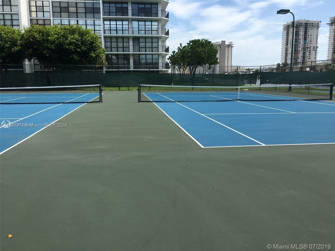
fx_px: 281
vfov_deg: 48.2
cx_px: 168
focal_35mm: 29
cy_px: 126
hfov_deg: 61.7
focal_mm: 4.15
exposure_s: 1/1637
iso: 25
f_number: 2.2
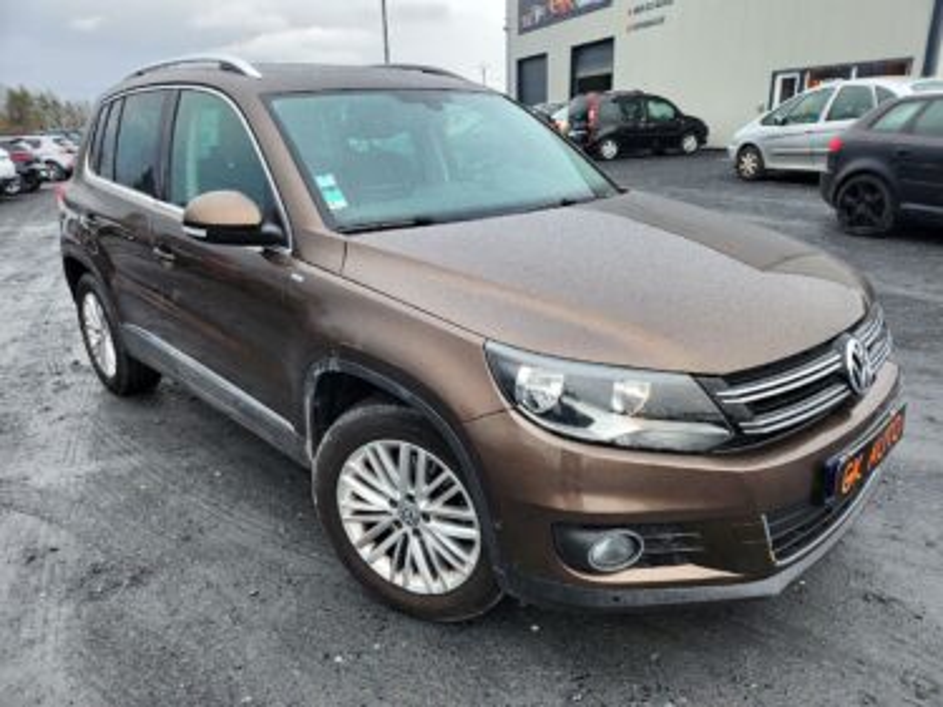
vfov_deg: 56.8
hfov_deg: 71.6
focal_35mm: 24
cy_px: 354
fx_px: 654
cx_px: 472
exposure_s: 1/686
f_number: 1.8
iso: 50
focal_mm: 5
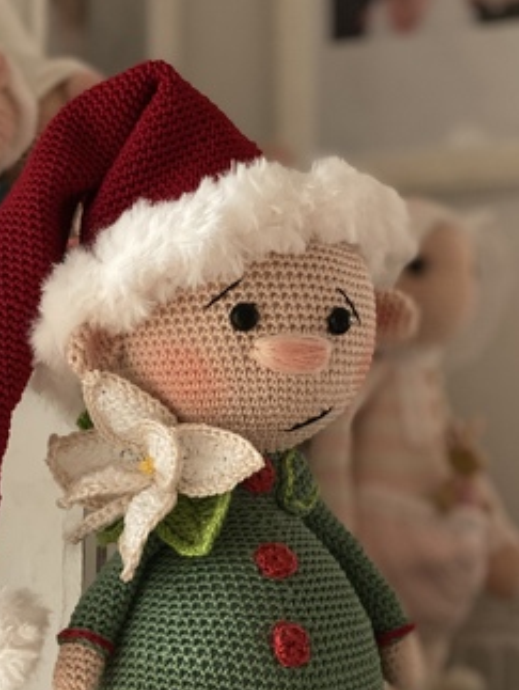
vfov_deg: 25.9
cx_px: 248
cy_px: 425
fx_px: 1496
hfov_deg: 19.7
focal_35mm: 75
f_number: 2
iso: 400
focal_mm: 6
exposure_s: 1/14
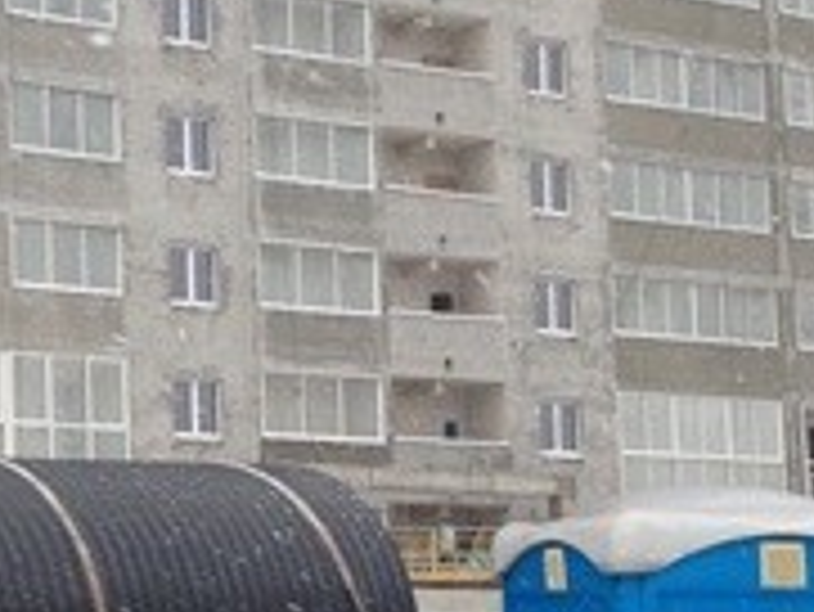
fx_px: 2282
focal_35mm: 97
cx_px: -187
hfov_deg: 19.0
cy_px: 472
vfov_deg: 15.2
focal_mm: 4.12
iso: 64
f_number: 2.4
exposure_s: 1/120
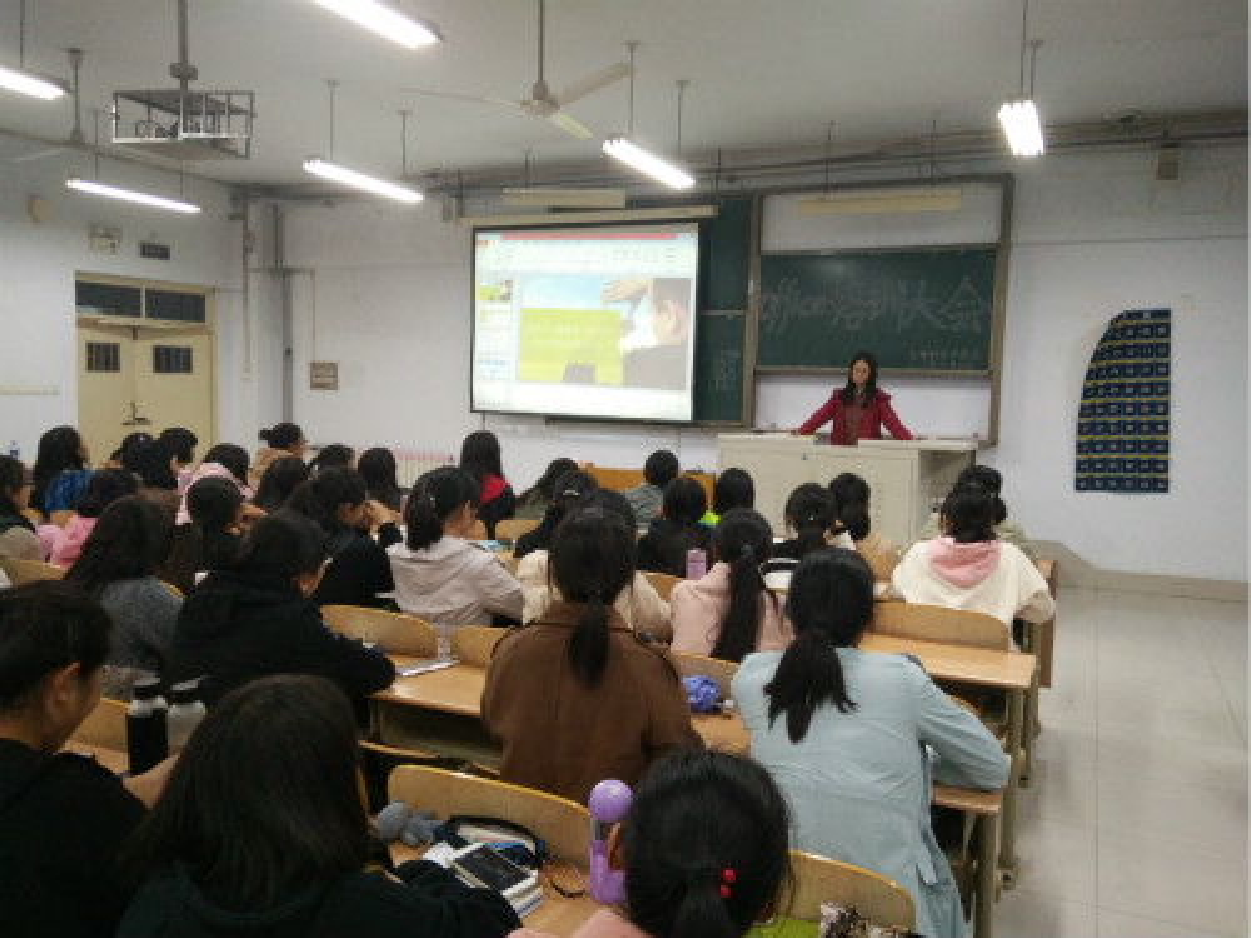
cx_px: 626
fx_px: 759
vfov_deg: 63.4
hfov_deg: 79.0
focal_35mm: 21
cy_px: 469
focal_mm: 3.66
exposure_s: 1/33.3
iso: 223
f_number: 2.2
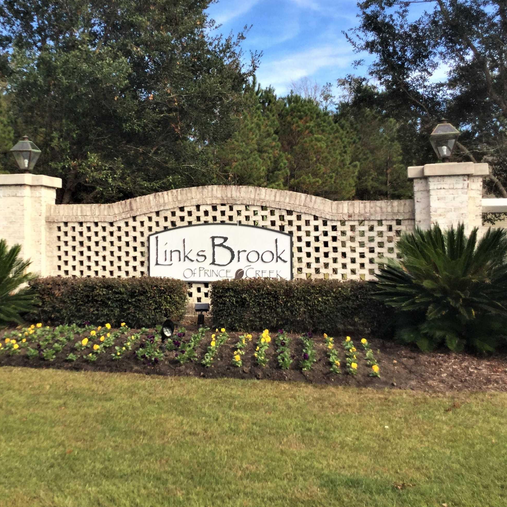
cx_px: 172
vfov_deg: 39.1
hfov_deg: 38.8
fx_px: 713
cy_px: 212
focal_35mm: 43
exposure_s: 1/691
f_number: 2.4
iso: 25
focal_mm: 3.3
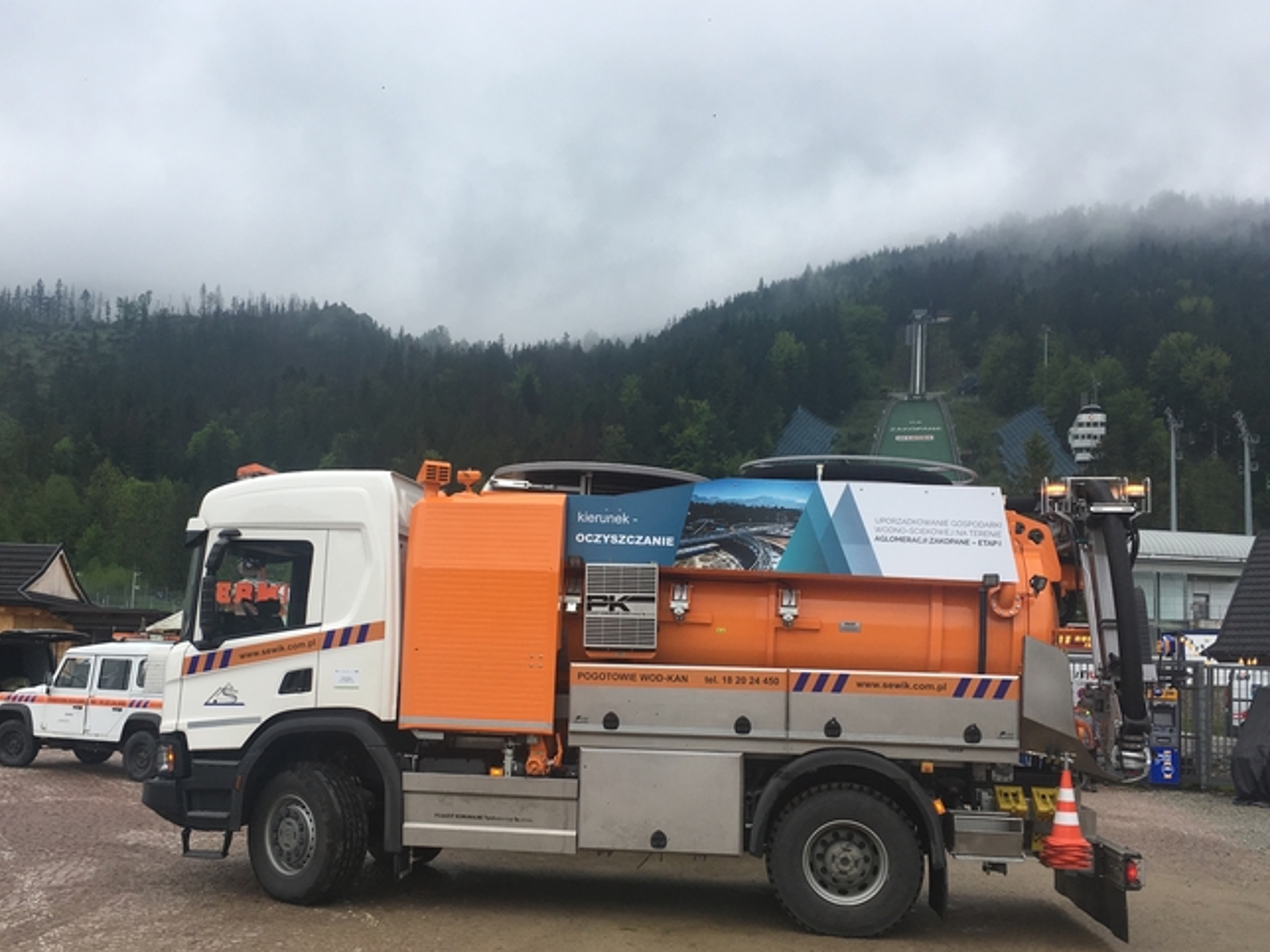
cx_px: 574
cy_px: 550
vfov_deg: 39.6
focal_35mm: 36
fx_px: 1321
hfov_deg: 51.3
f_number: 2.2
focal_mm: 4.15
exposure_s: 1/827
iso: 25
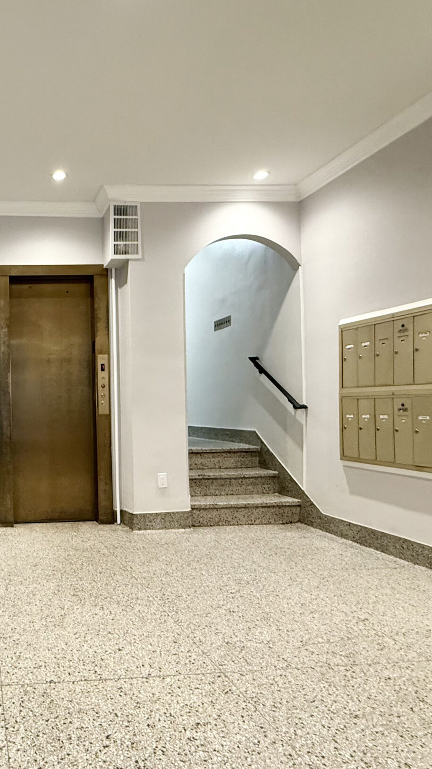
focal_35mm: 24
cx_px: 4
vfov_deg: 76.3
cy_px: 406
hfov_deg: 41.7
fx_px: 489
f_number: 2.2
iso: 320
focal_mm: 2.22
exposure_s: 1/58
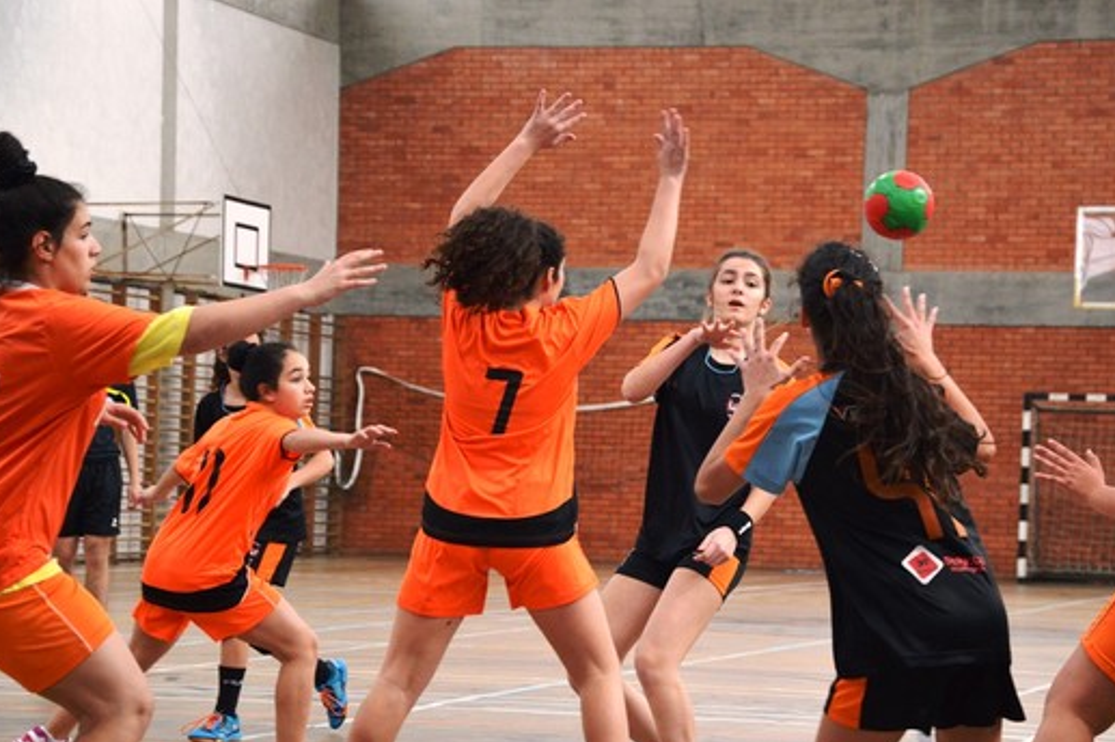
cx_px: 612
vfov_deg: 12.3
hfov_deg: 18.4
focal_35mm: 111
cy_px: 412
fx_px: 3436
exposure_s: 1/500
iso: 1400
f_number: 5.3
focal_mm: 66
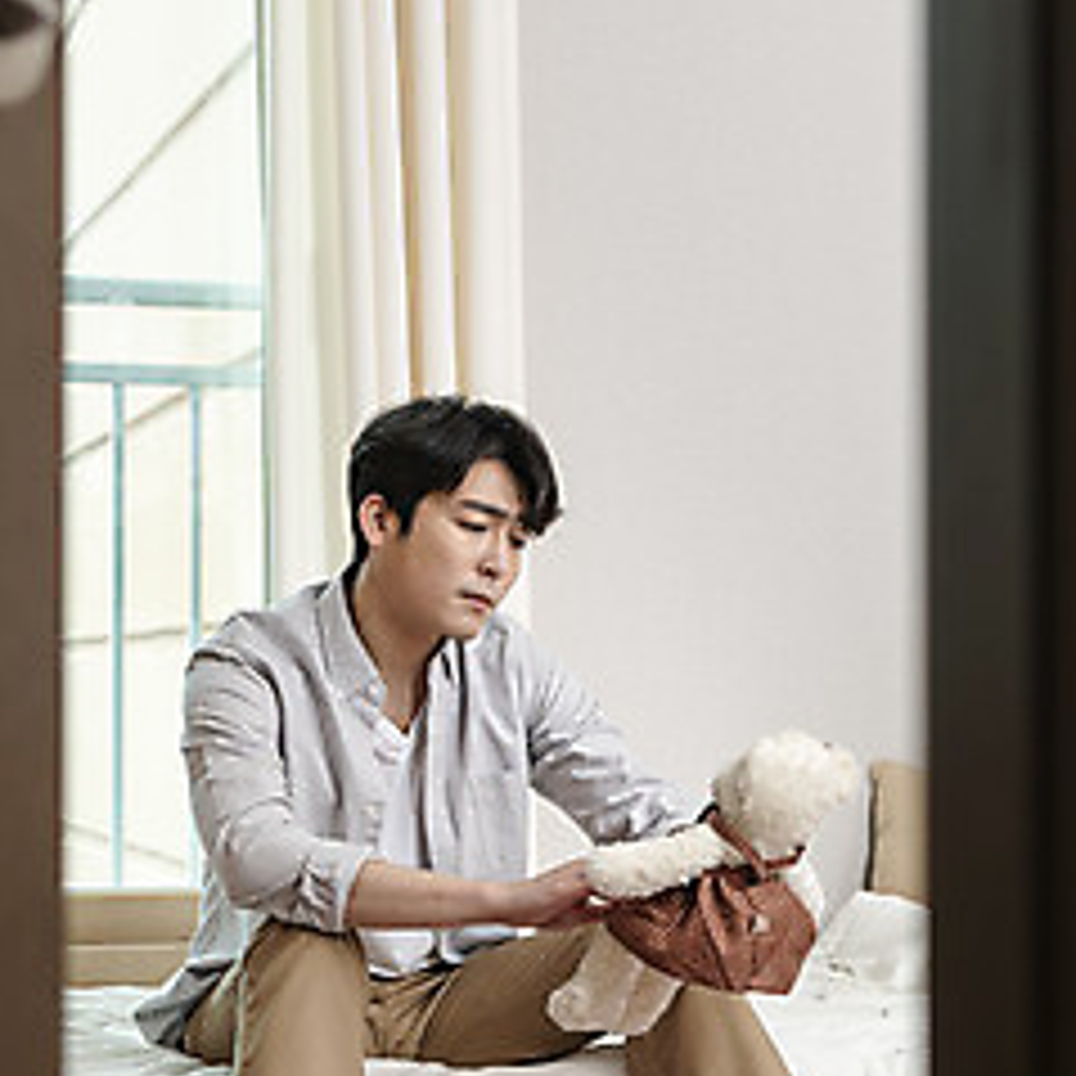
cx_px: 878
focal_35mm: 98
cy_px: 707
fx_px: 3446
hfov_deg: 17.6
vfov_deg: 17.7
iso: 320
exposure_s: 1/125
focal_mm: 46
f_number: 3.5
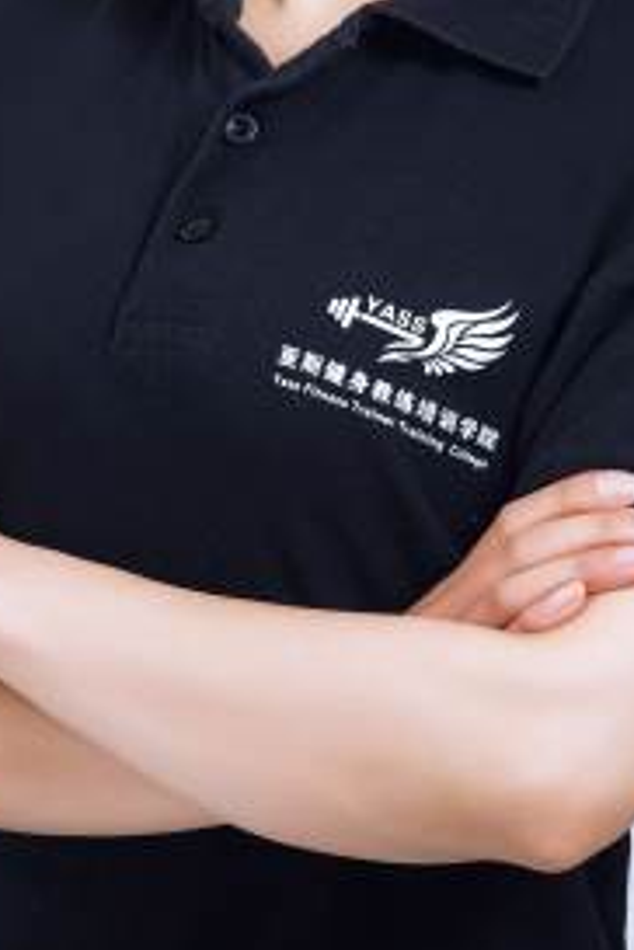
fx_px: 4940
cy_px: 90
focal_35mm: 187
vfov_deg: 10.9
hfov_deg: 7.3
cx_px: 310
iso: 125
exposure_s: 1/125
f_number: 5.6
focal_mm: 85
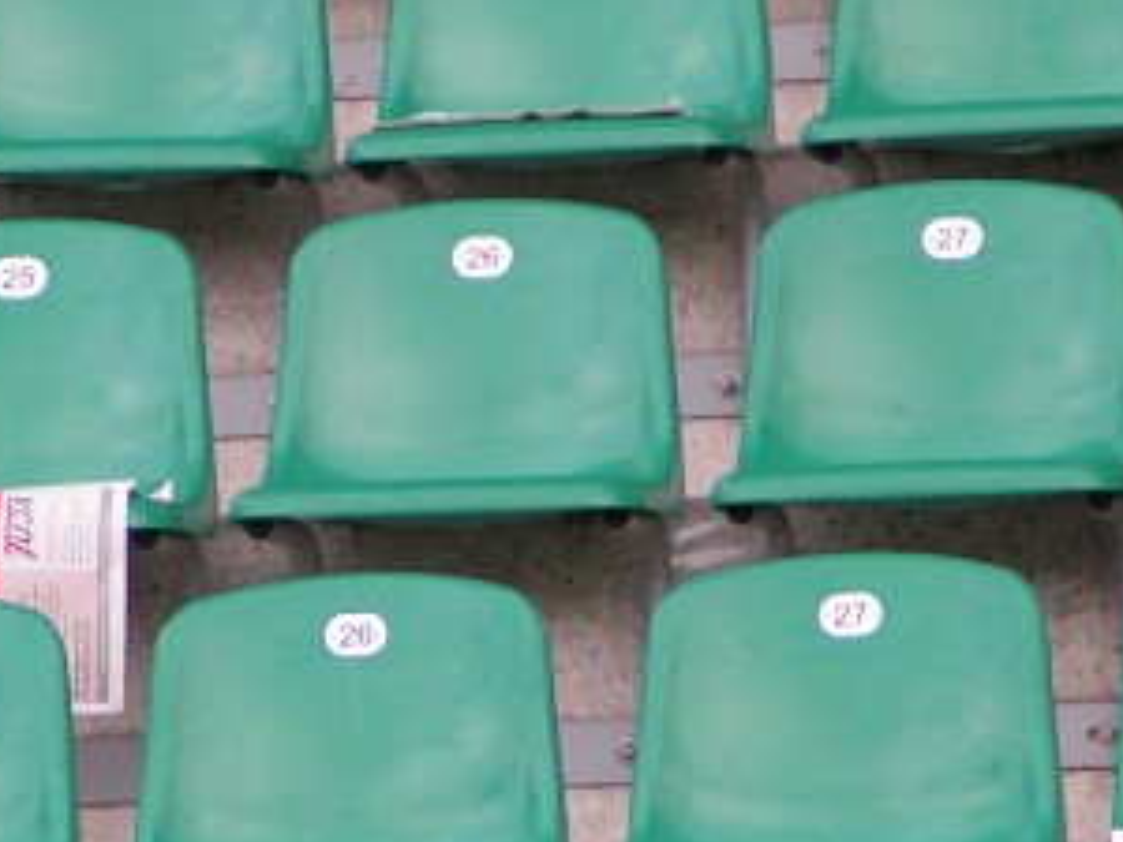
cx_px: 483
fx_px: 17810
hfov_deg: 3.6
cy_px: 539
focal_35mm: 549
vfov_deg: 2.7
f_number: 3.5
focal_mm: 31.5
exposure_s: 1/250
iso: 125
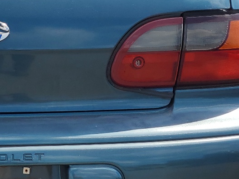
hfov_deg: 23.3
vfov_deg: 18.7
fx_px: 545
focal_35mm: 79
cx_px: -22
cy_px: 93
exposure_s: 1/2500
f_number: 1.5
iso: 50
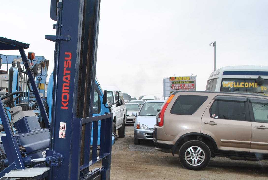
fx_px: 395
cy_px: 133
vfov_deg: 25.3
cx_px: 50
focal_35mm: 53
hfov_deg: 36.1
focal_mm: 20
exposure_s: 1/200
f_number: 5
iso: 100
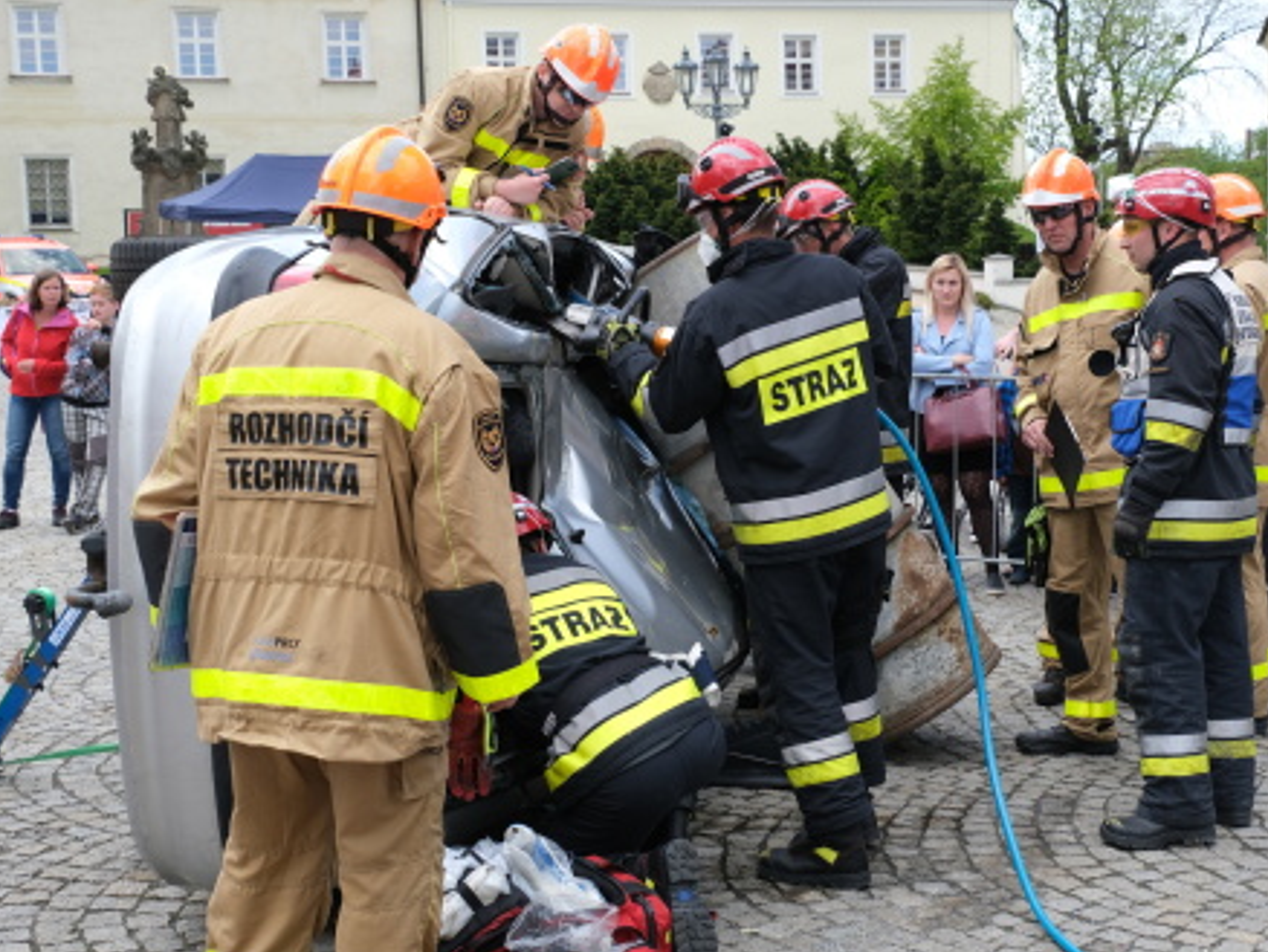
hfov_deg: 33.7
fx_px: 2089
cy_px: 476
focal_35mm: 57
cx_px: 701
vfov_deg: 25.7
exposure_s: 1/210
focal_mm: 34.5
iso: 400
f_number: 9
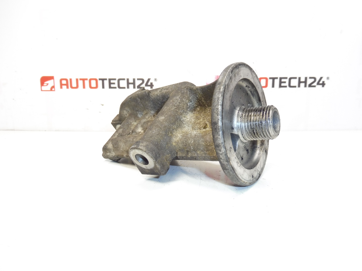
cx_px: 181
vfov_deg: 56.8
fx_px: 251
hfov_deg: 71.6
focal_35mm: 24
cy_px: 136
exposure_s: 1/60
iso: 200
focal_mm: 4.3
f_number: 3.5
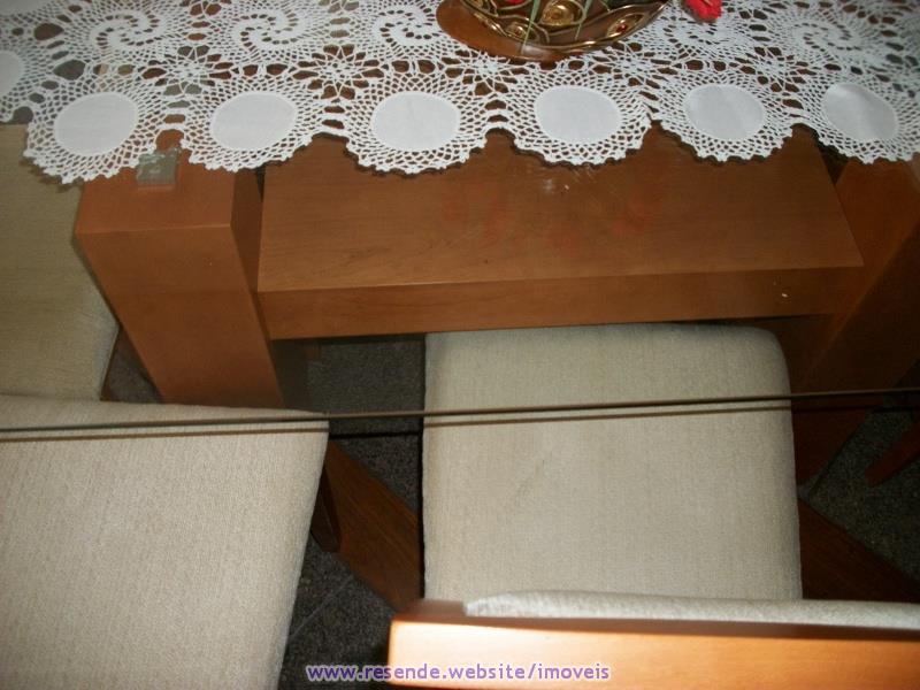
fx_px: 850
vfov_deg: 44.2
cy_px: 345
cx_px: 460
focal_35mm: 32
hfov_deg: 56.8
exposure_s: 1/60
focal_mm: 5.7
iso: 160
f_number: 2.9
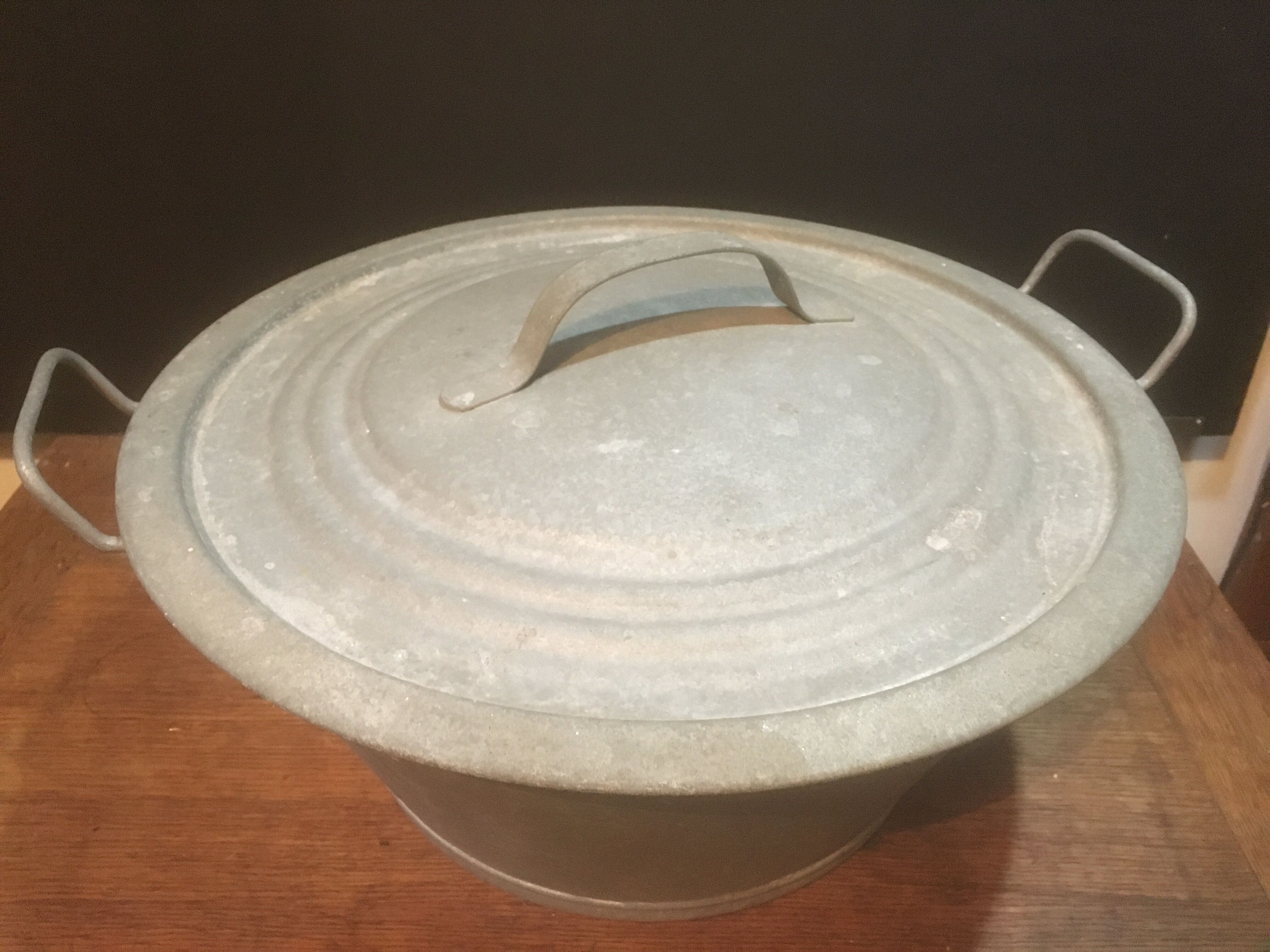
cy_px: 476
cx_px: 635
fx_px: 1064
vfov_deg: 48.2
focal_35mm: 29
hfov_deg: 61.7
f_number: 2.2
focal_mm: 4.15
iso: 320
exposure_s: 1/17
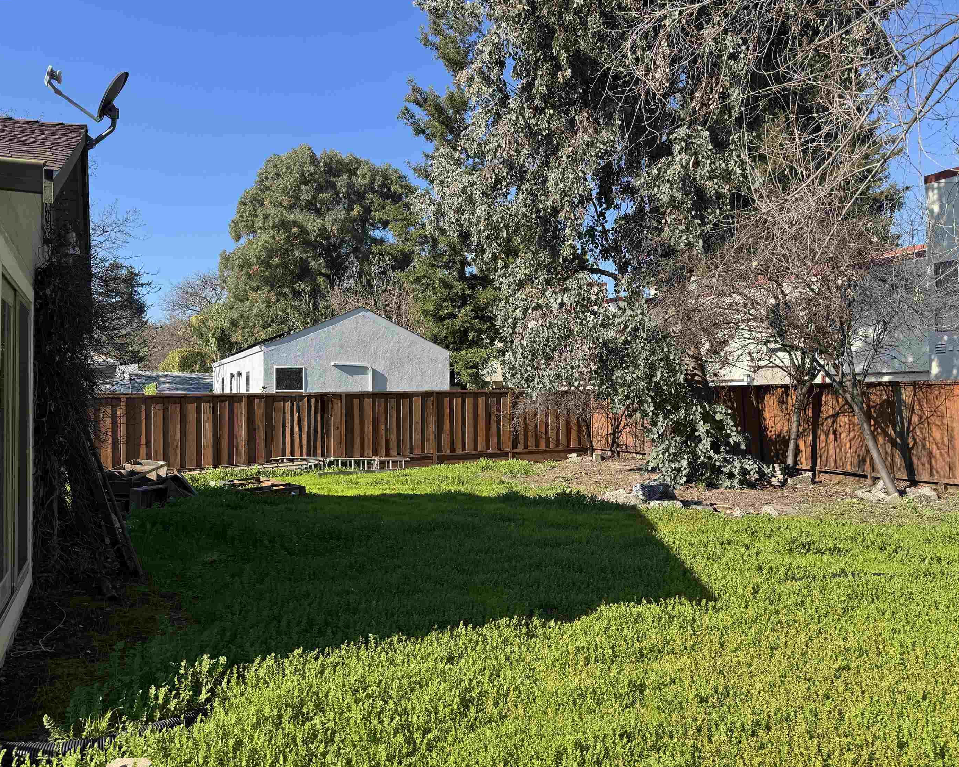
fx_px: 738
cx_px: 475
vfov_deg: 54.9
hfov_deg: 66.0
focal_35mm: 26
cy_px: 381
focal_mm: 6.76
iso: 80
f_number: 1.78
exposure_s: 1/2041
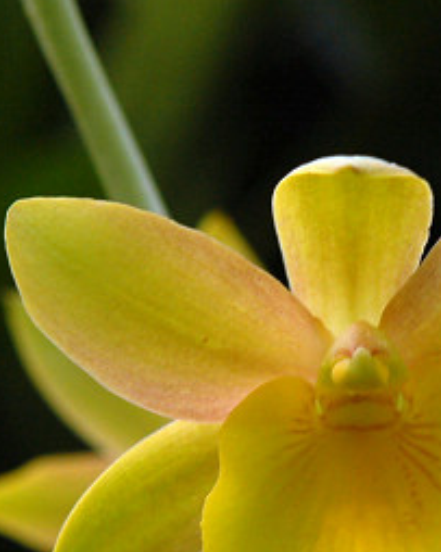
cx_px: 369
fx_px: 2204
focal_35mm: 135
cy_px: 429
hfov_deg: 11.4
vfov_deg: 14.2
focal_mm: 38
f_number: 8
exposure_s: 1/40
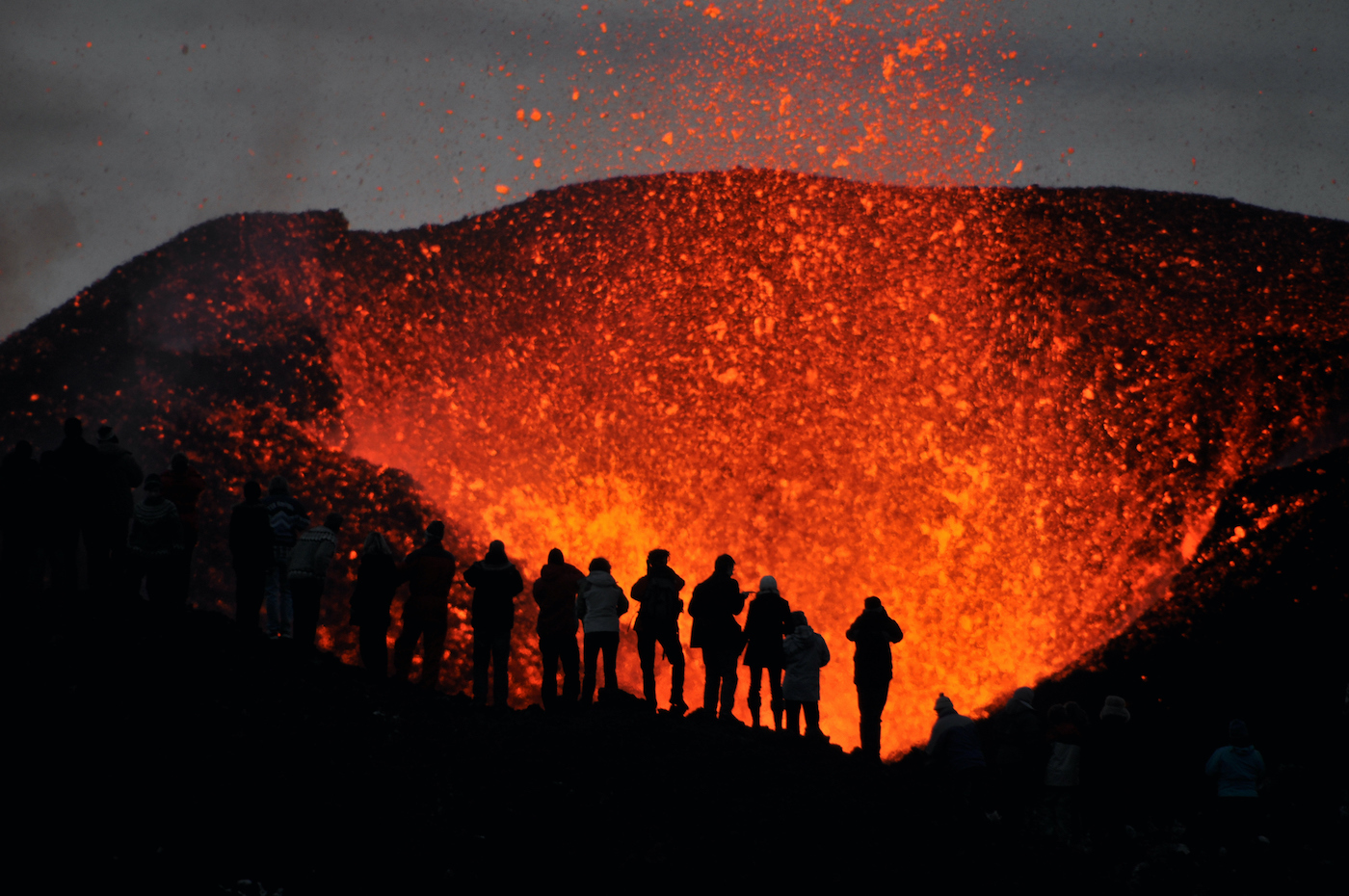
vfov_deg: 3.4
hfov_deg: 5.1
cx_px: 674
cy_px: 448
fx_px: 15158
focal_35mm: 405
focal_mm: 270
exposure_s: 1/80
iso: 200
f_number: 6.3
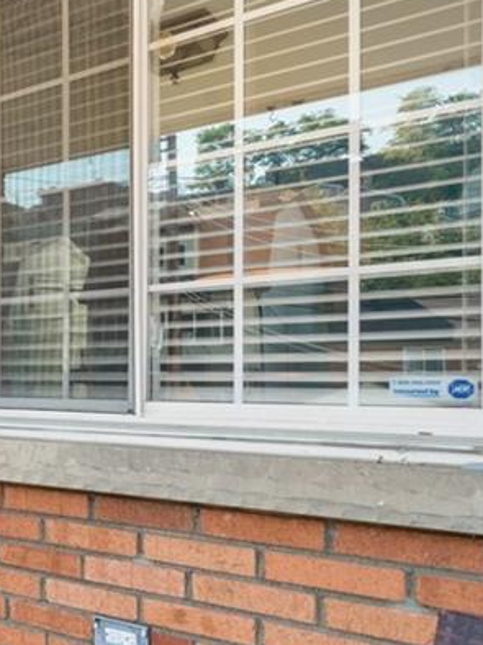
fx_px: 745
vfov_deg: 46.6
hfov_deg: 25.7
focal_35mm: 40
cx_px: -259
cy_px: 380
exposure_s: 1/320
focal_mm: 16
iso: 400
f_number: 8
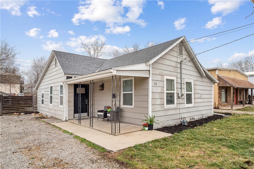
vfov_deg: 59.5
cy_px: 84
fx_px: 148
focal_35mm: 21
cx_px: 127
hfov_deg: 81.2
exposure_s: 1/6
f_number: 22
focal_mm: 21
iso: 100
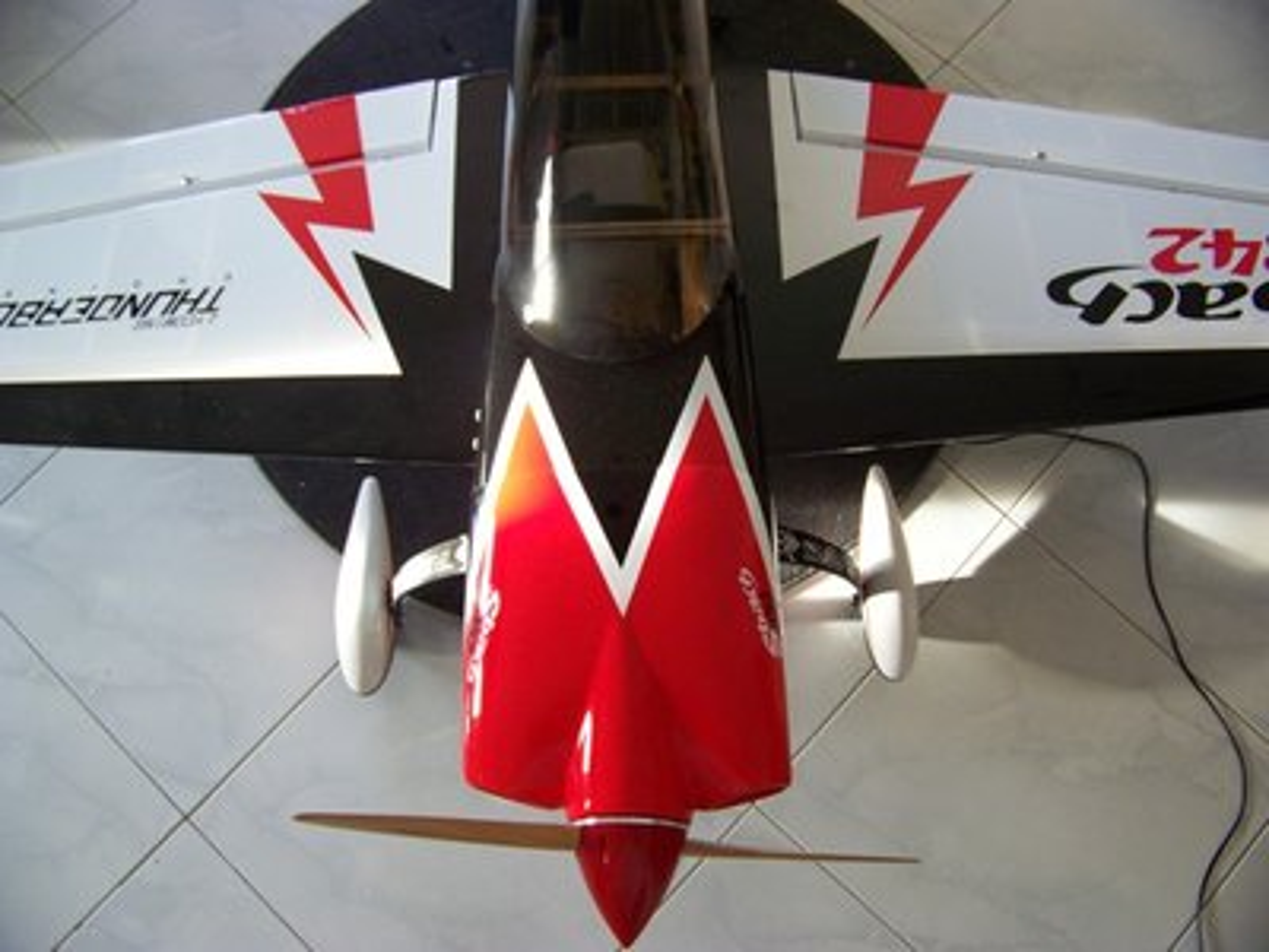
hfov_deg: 51.4
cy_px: 476
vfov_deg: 39.7
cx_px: 634
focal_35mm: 36
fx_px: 1320
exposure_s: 1/30
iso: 100
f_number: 2.8
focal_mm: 5.85
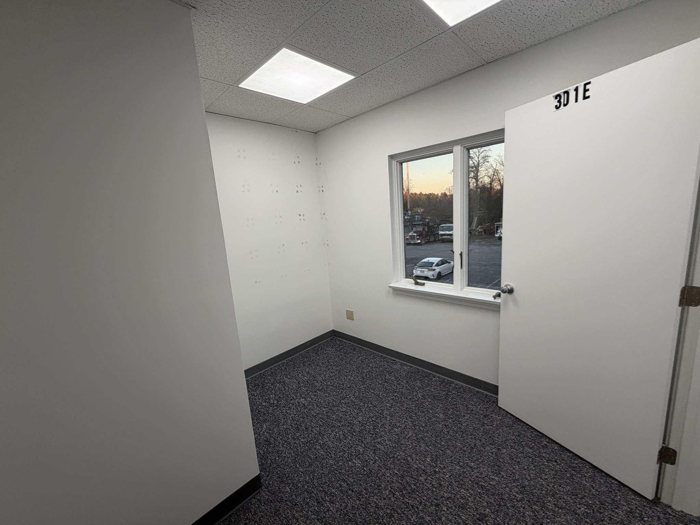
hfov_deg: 102.1
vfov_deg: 85.7
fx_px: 283
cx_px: 350
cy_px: 262
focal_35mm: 14
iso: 50
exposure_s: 1/120
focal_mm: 2.22
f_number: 2.2
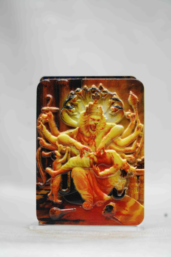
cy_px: 128
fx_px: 748
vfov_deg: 19.5
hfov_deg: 13.0
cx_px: 86
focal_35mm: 105
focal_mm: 105
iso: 250
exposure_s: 1/60
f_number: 5.6
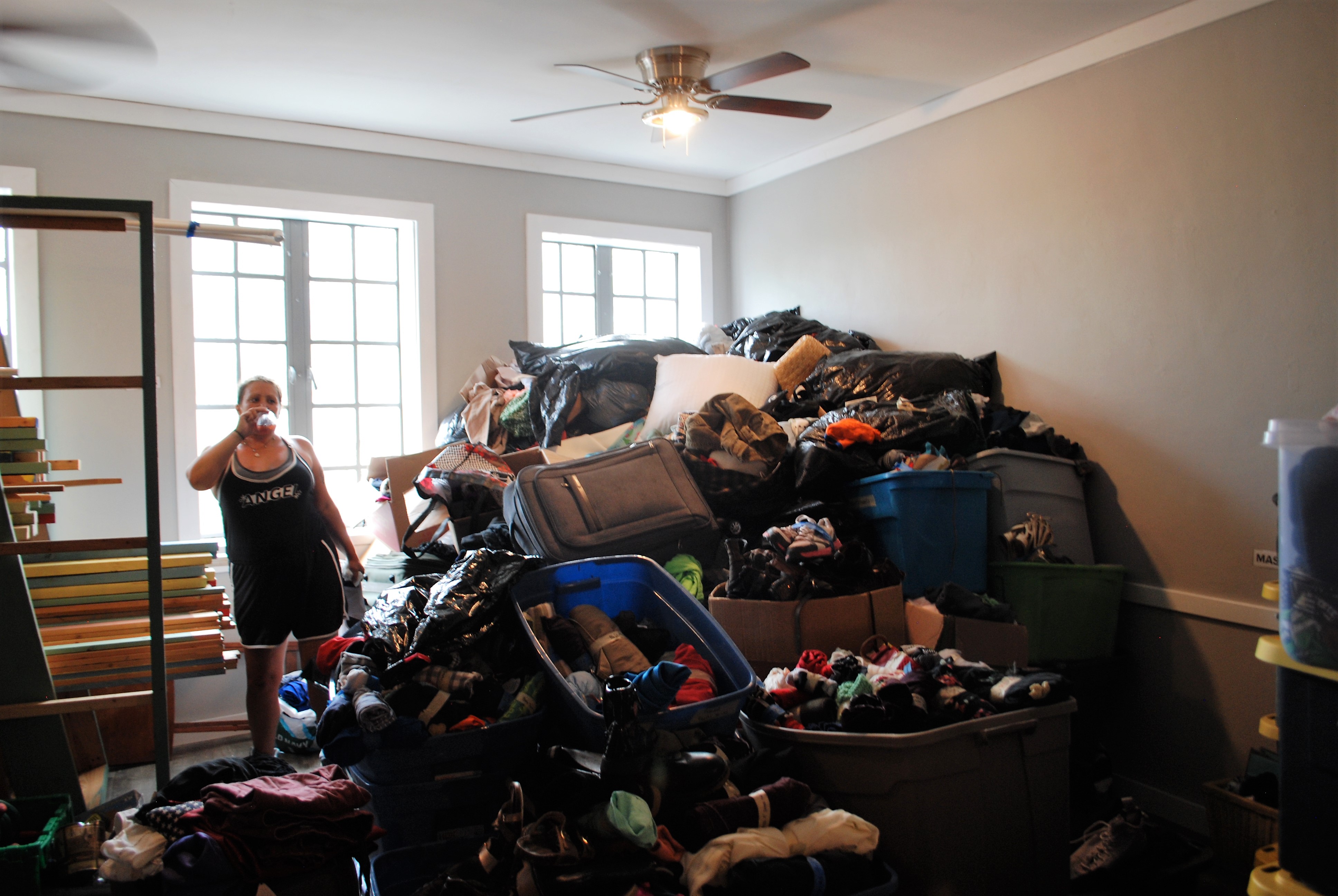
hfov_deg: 67.3
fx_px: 1005
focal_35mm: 27
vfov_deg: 48.0
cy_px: 448
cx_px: 669
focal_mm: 18
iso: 400
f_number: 3.5
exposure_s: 1/20
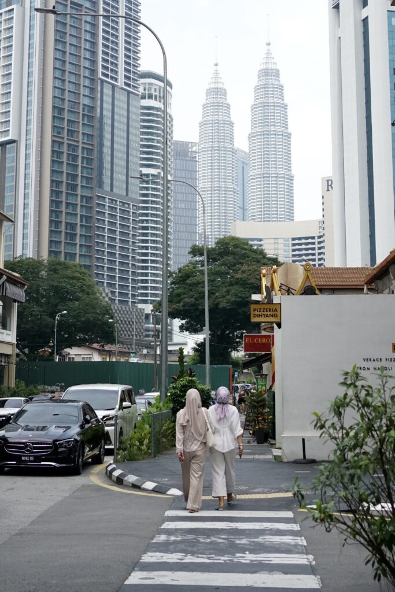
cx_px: 198
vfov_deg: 54.4
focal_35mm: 35
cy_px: 296
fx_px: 576
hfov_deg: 37.9
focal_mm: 35
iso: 2000
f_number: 4
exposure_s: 1/8000
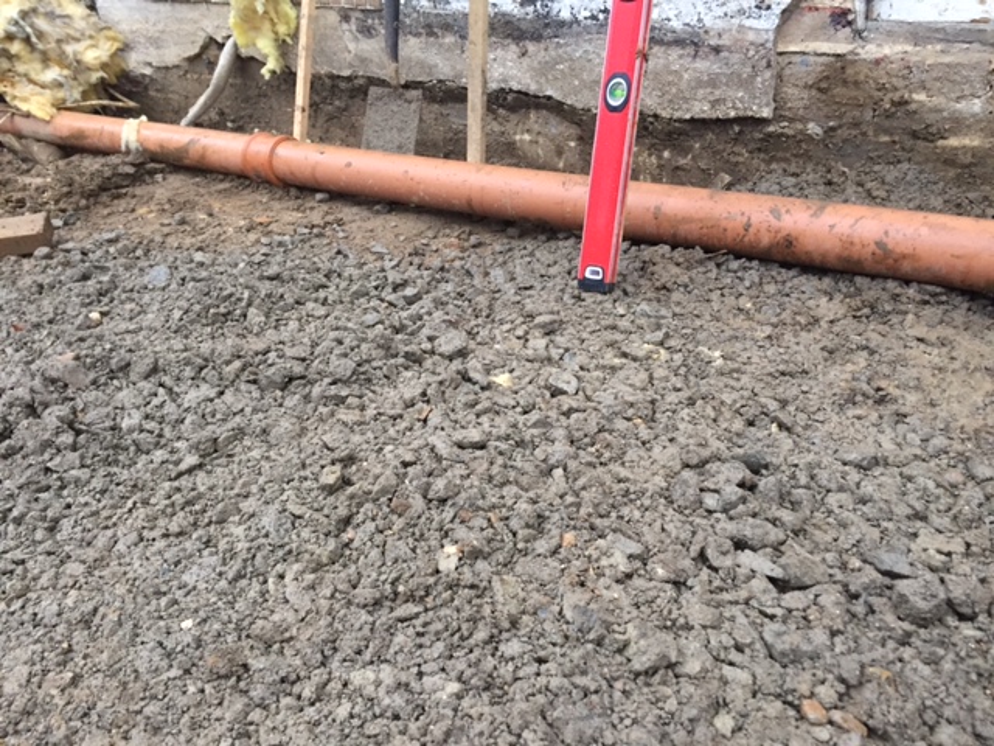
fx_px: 833
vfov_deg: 48.2
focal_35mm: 29
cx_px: 497
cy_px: 373
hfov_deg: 61.7
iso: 200
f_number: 2.2
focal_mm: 4.15
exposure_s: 1/33
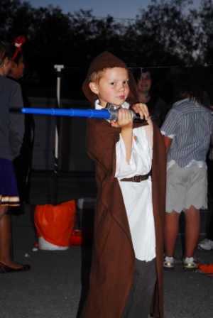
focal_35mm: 84
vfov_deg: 24.2
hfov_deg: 16.3
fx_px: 743
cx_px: 106
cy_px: 159
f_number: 5.6
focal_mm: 56
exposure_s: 1/60
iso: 400
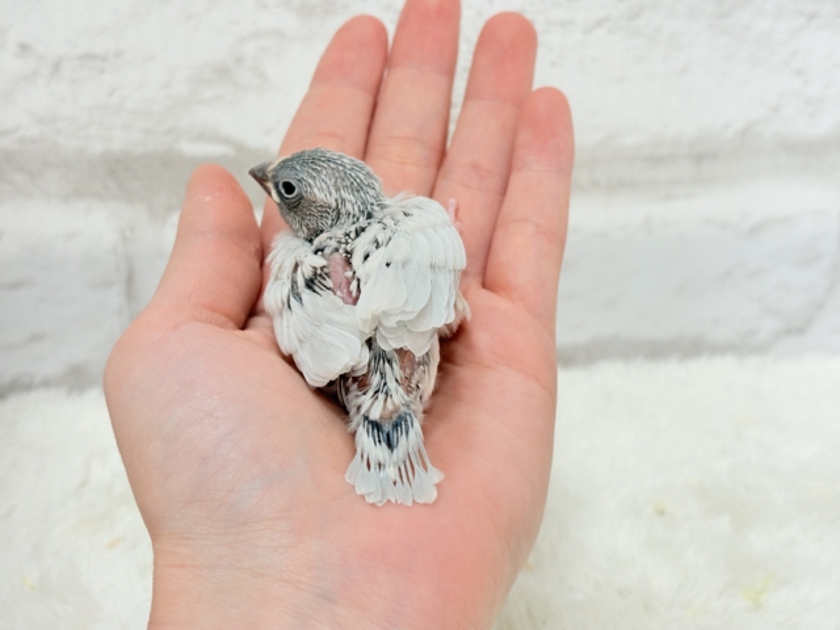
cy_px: 315
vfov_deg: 28.0
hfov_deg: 36.8
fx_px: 1262
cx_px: 420
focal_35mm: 52
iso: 50
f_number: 1.6
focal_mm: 5.96
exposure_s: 1/50
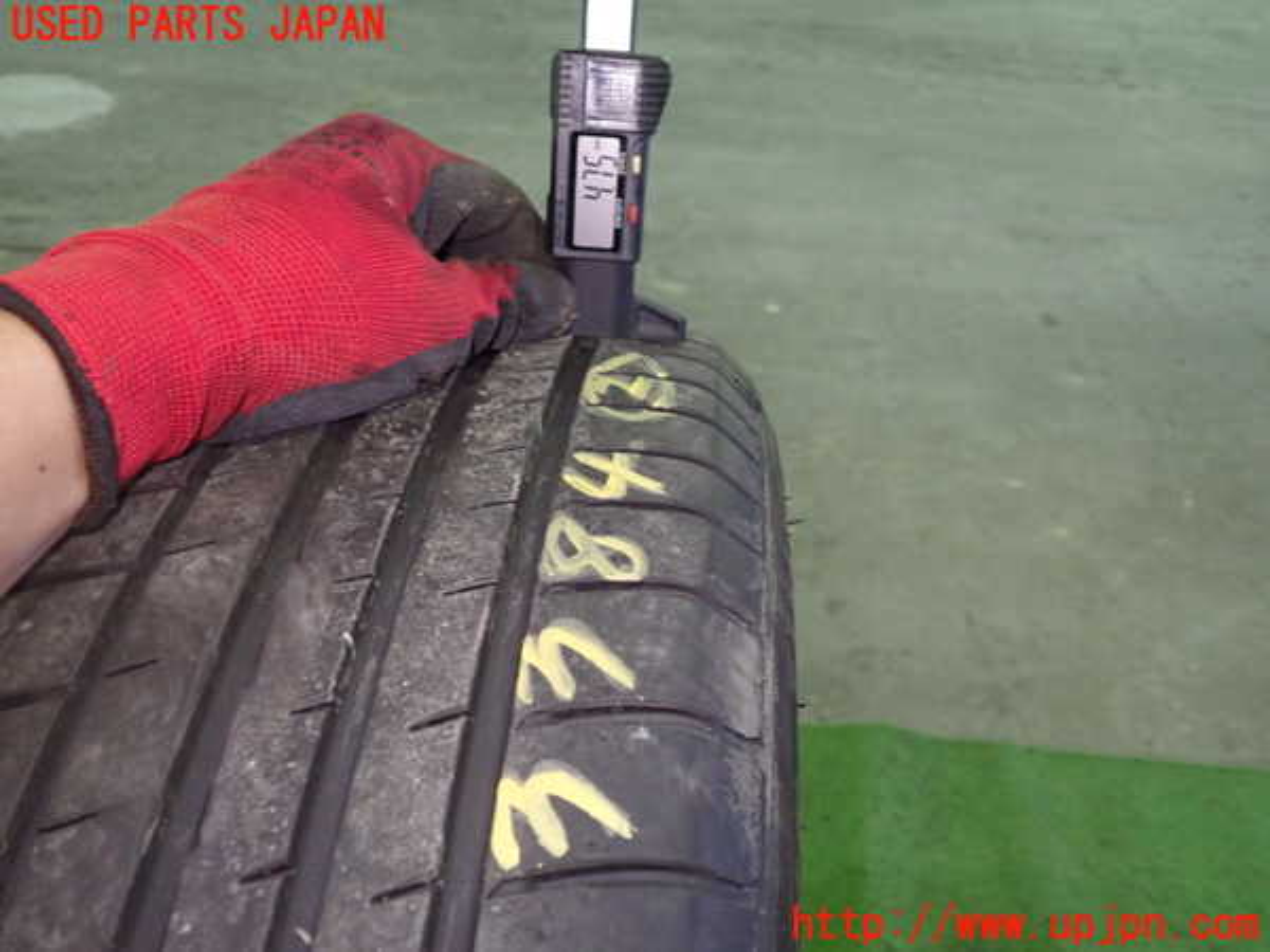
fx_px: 1101
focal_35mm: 30
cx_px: 635
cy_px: 476
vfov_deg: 46.8
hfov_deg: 60.0
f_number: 2.3
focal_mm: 5.4
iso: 800
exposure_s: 1/30
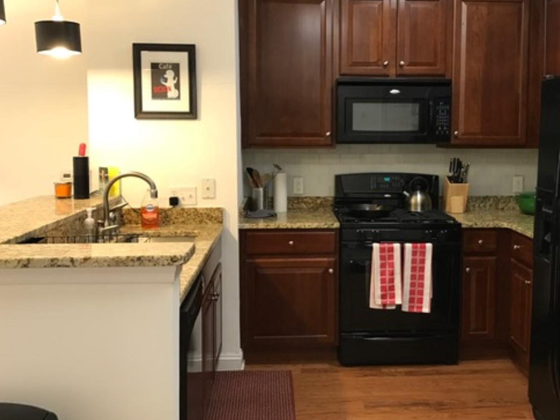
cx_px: 335
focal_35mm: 37
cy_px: 175
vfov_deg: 38.5
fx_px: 598
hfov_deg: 49.8
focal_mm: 3.99
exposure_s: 1/15
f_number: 1.8
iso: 50
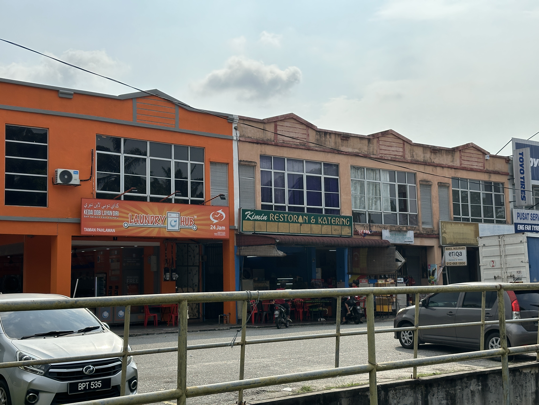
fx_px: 747
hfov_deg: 39.7
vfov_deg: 30.3
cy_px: 202
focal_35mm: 48
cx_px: 270
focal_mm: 6.86
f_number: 1.78
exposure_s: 1/8929
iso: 64
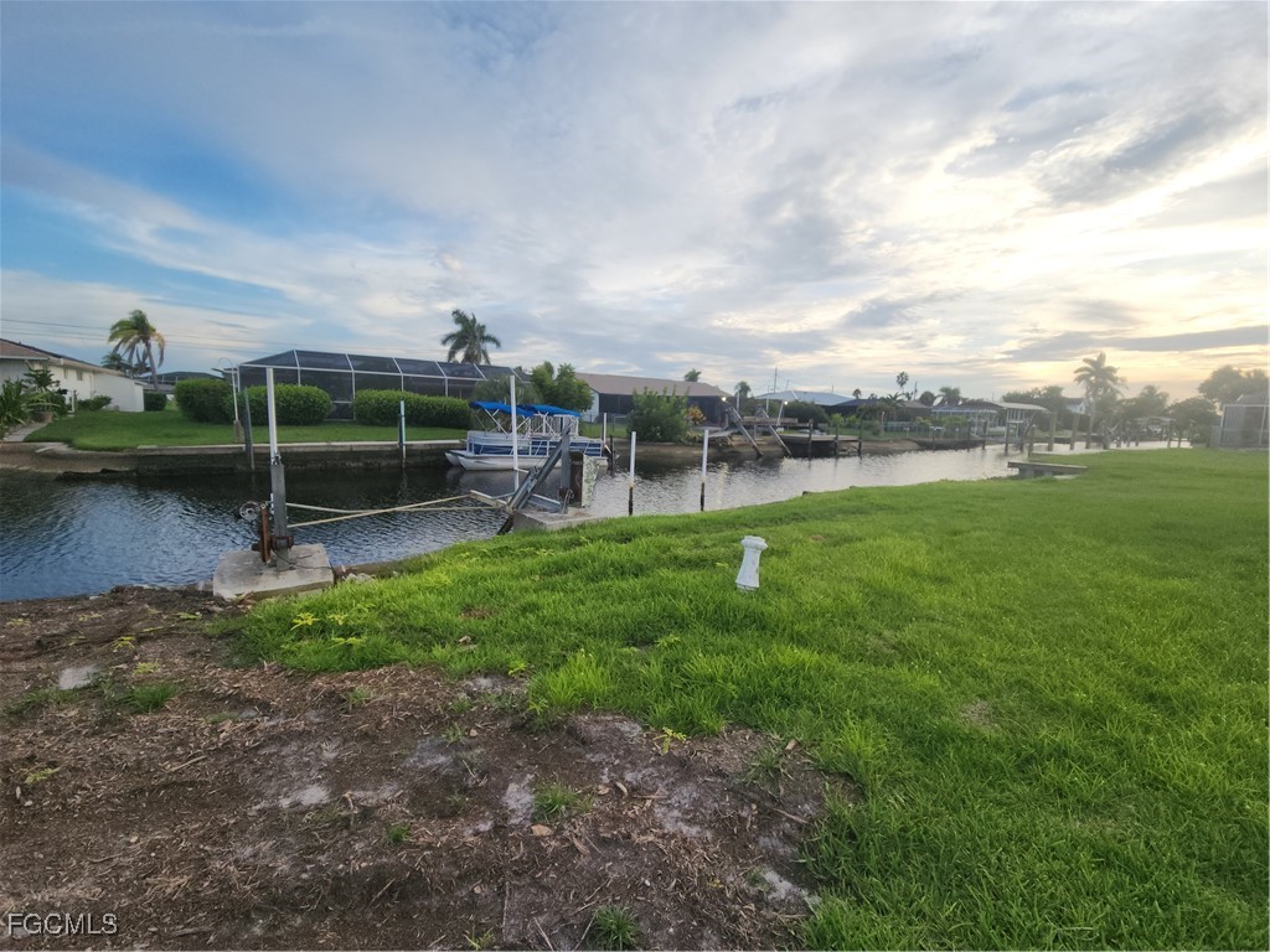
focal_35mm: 13
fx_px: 477
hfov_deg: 106.2
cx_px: 635
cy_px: 476
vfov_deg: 89.9
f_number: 2.2
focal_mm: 2.2
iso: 50
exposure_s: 1/574
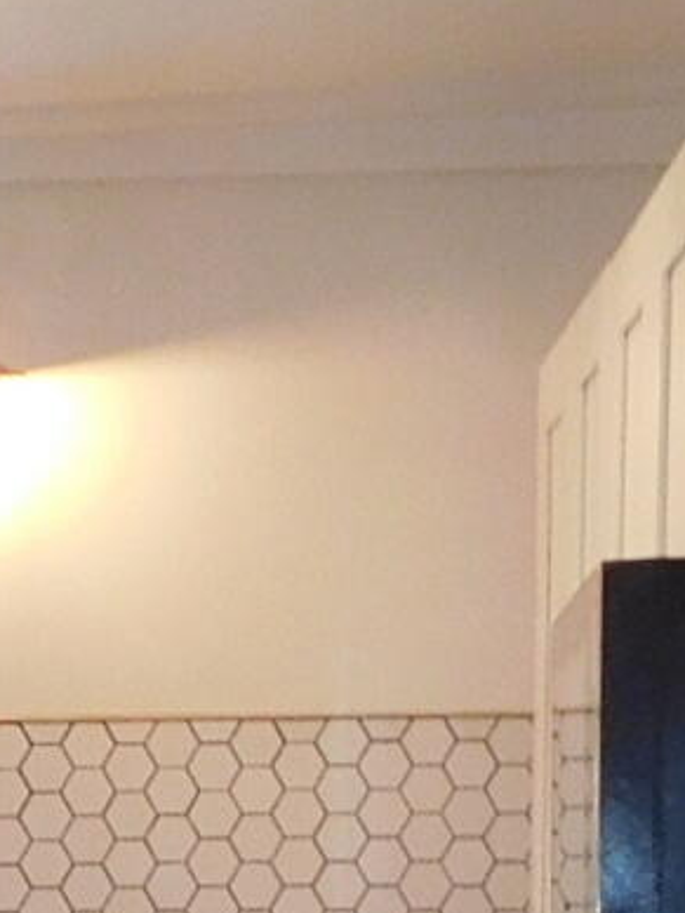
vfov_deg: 10.5
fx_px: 4696
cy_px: 1562
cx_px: -789
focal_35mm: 178
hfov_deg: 7.9
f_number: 3
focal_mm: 4
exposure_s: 1/30
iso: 180
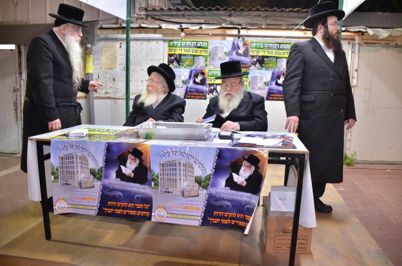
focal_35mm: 27
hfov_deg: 67.5
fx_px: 301
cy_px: 133
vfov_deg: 47.7
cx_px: 201
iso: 1600
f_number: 3.5
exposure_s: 1/100
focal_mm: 18
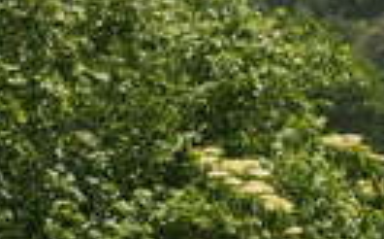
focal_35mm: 649
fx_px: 6780
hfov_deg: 3.2
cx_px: 445
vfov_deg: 2.0
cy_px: -287
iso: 200
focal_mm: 70
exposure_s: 1/200
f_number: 16
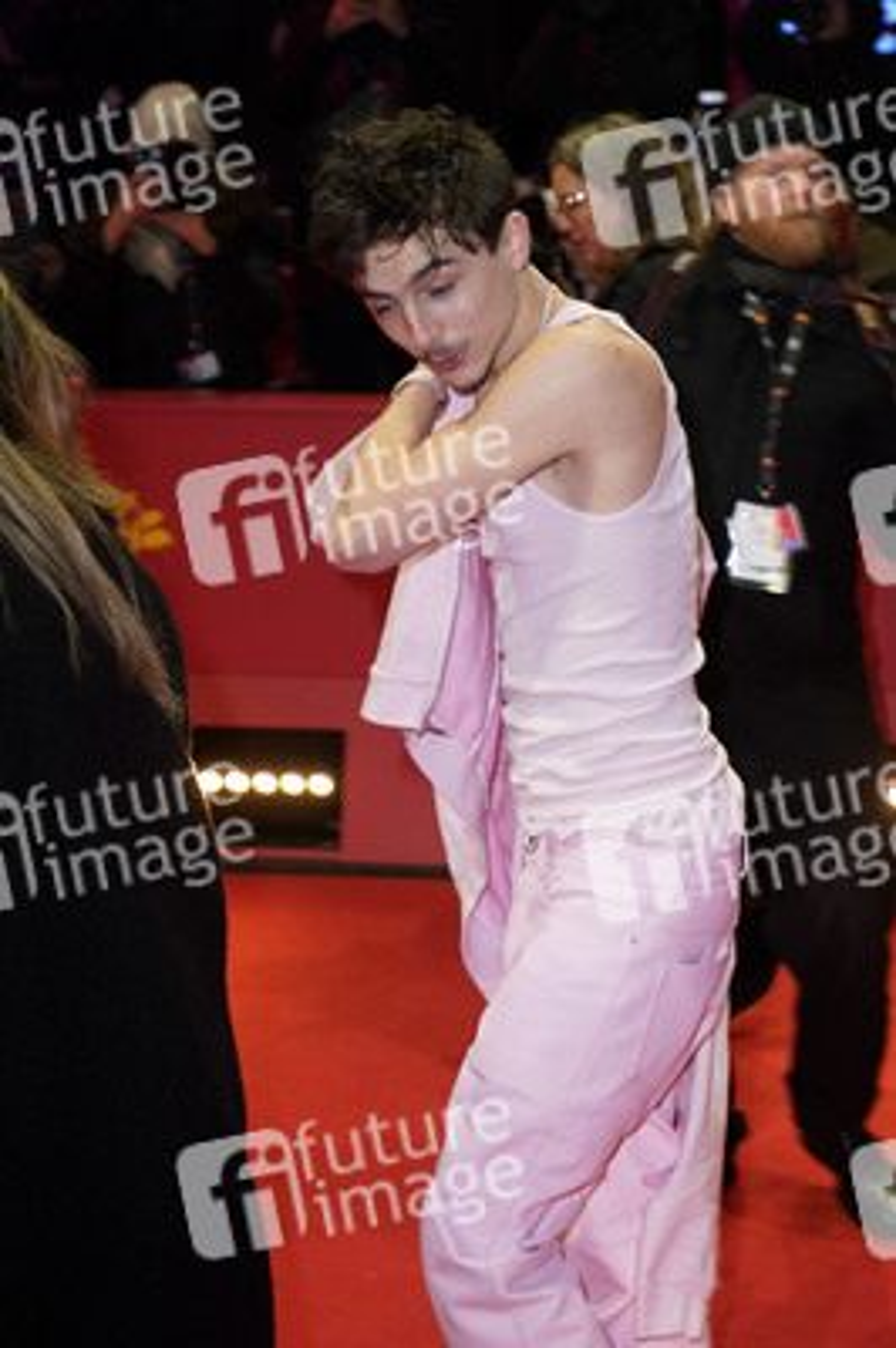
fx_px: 2057
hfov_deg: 24.6
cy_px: 674
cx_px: 448
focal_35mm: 55
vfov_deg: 36.3
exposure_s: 1/160
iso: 800
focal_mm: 55
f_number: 5.6
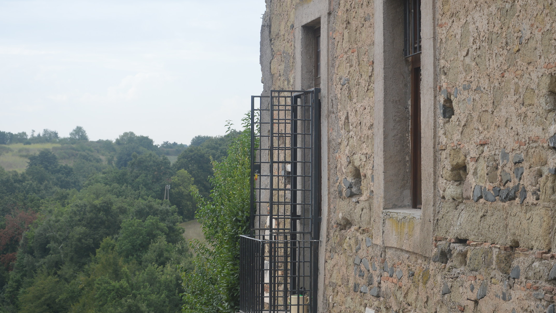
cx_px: 283
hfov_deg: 26.7
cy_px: 154
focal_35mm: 80
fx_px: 1173
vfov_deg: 15.2
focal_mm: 45
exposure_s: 1/160
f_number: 6.3
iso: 100
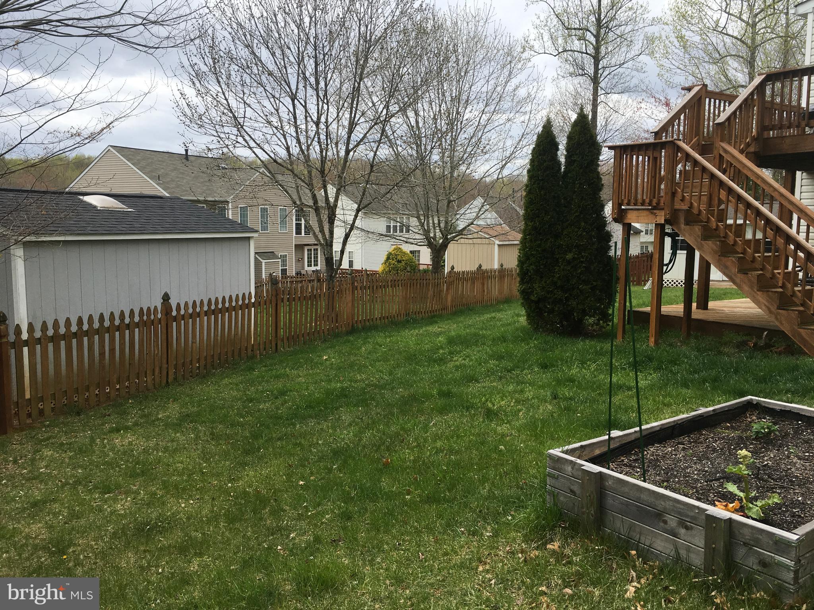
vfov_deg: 48.2
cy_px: 305
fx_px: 682
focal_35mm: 29
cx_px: 407
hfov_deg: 61.7
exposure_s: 1/1026
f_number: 2.2
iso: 25
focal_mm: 4.15
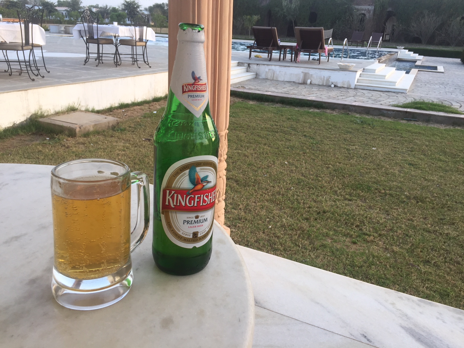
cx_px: 232
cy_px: 174
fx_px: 389
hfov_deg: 61.7
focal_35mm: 29
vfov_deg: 48.2
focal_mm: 4.15
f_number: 2.2
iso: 32
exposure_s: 1/121
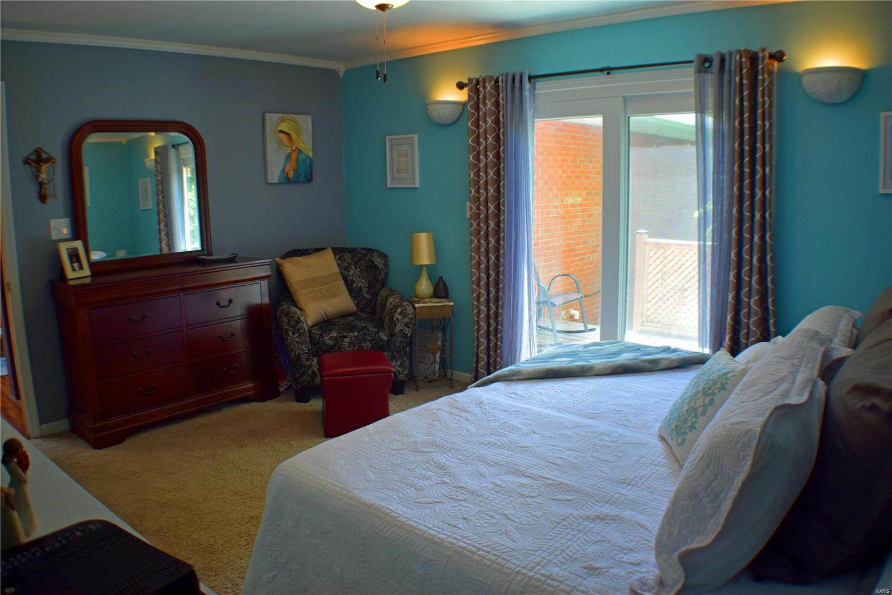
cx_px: 446
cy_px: 298
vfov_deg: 40.0
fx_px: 817
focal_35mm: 33
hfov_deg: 57.2
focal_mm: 22
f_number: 3.8
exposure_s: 1/60
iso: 400
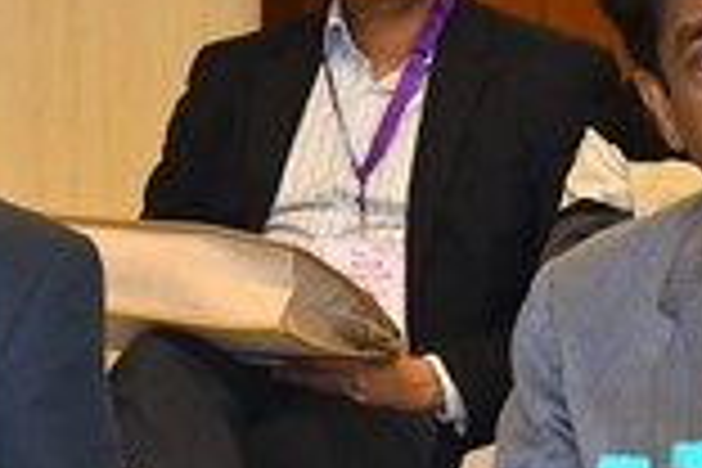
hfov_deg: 5.3
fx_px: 7507
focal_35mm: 385
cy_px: 200
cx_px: 1166
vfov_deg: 3.6
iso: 3200
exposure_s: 1/160
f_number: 3.5
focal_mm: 50
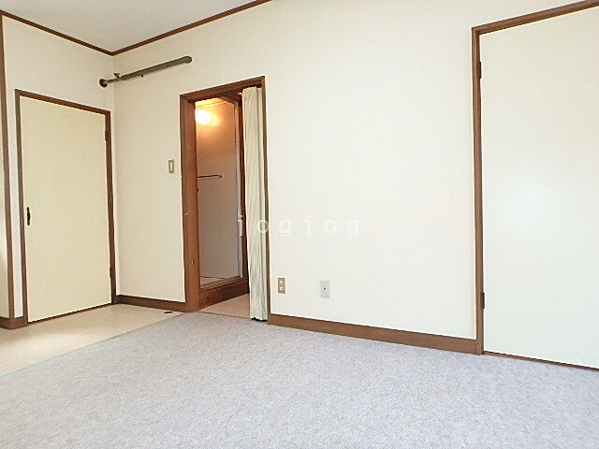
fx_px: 363
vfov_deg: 63.4
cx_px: 300
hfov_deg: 79.0
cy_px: 224
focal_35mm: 21
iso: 400
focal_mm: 3.7
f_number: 3.5
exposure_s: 1/30
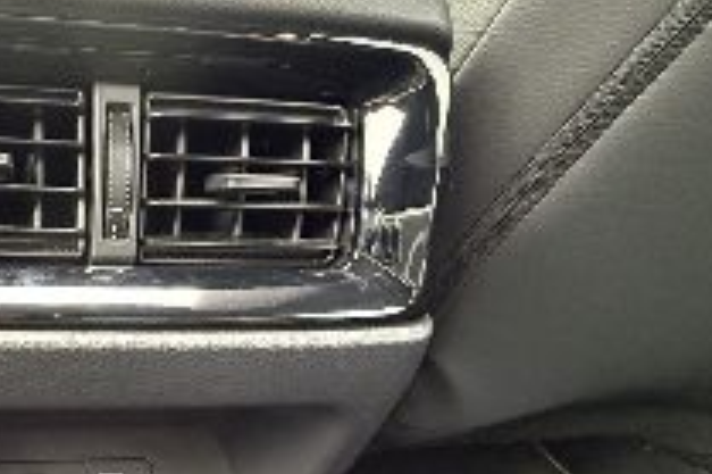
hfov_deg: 55.8
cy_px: 300
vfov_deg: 44.5
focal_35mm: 29
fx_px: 573
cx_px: 82
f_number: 2.2
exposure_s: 1/60
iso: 1000
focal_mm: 2.22
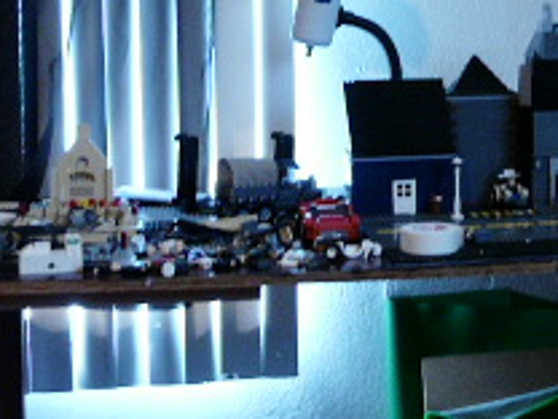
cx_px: 676
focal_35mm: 86
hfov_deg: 21.1
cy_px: 78
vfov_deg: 17.0
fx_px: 1386
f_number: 2.8
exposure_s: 1/8
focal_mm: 4.6
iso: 200
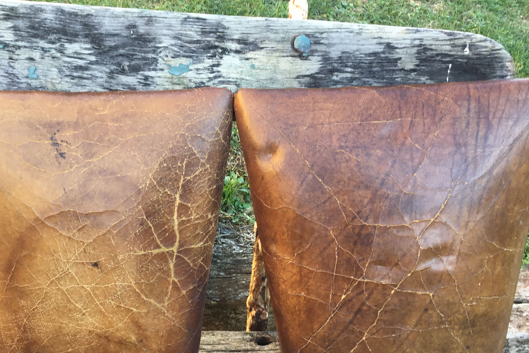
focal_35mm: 42
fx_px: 617
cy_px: 253
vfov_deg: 31.5
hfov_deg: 46.3
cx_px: 225
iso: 25
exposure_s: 1/50
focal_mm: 3.3
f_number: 2.4
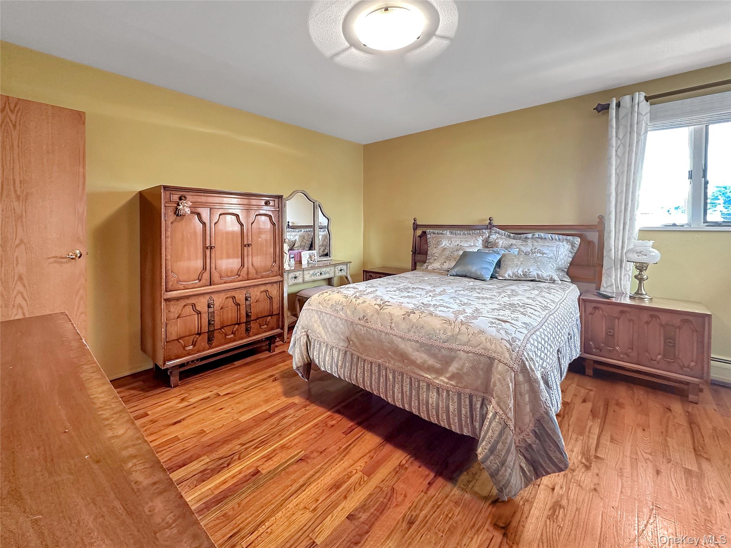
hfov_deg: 102.1
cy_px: 274
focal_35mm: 14
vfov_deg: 85.7
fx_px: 296
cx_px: 366
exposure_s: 1/60
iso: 250
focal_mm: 2.22
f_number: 2.2
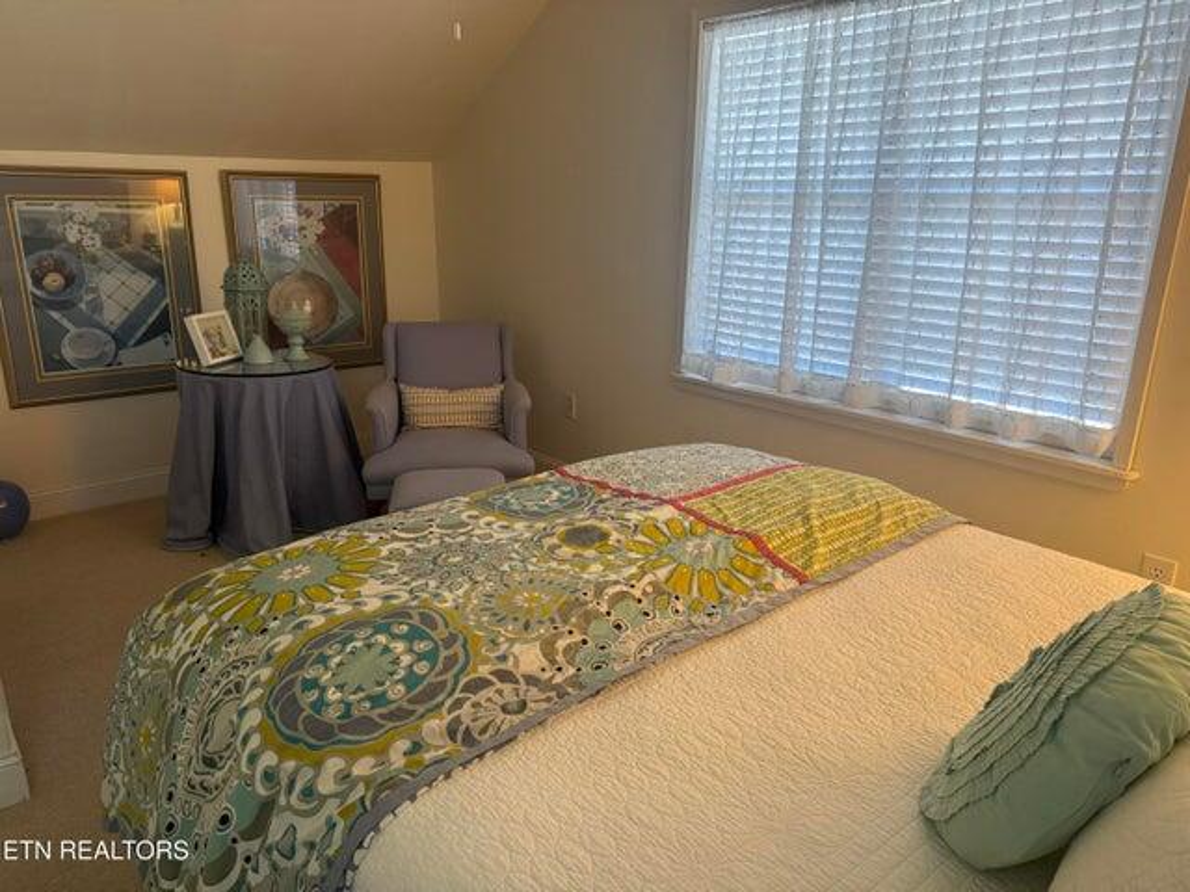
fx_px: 825
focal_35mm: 24
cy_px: 446
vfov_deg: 56.8
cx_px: 595
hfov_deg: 71.6
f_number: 1.78
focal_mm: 6.76
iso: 200
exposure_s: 1/60
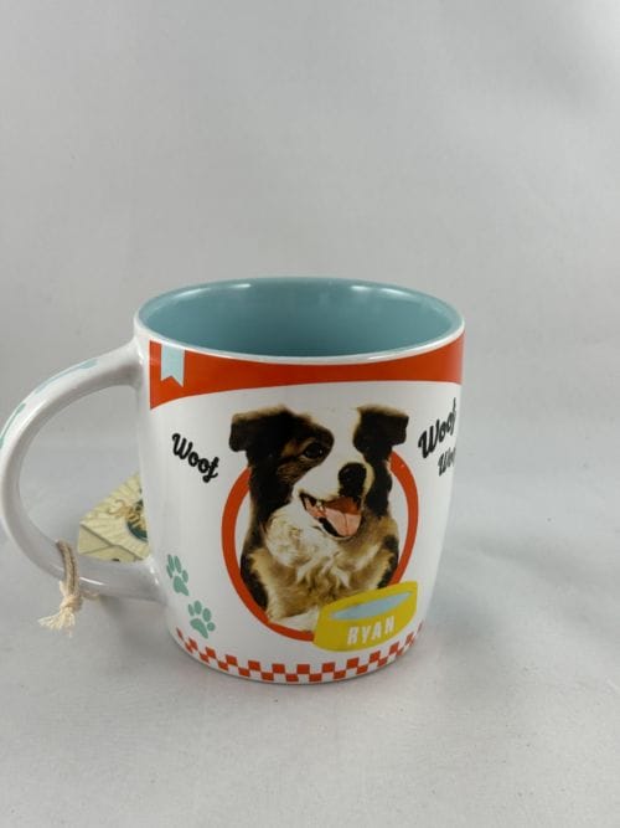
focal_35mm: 48
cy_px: 414
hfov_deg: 30.3
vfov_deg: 39.7
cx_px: 310
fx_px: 1147
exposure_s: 1/100
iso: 50
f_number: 1.78
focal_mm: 6.86
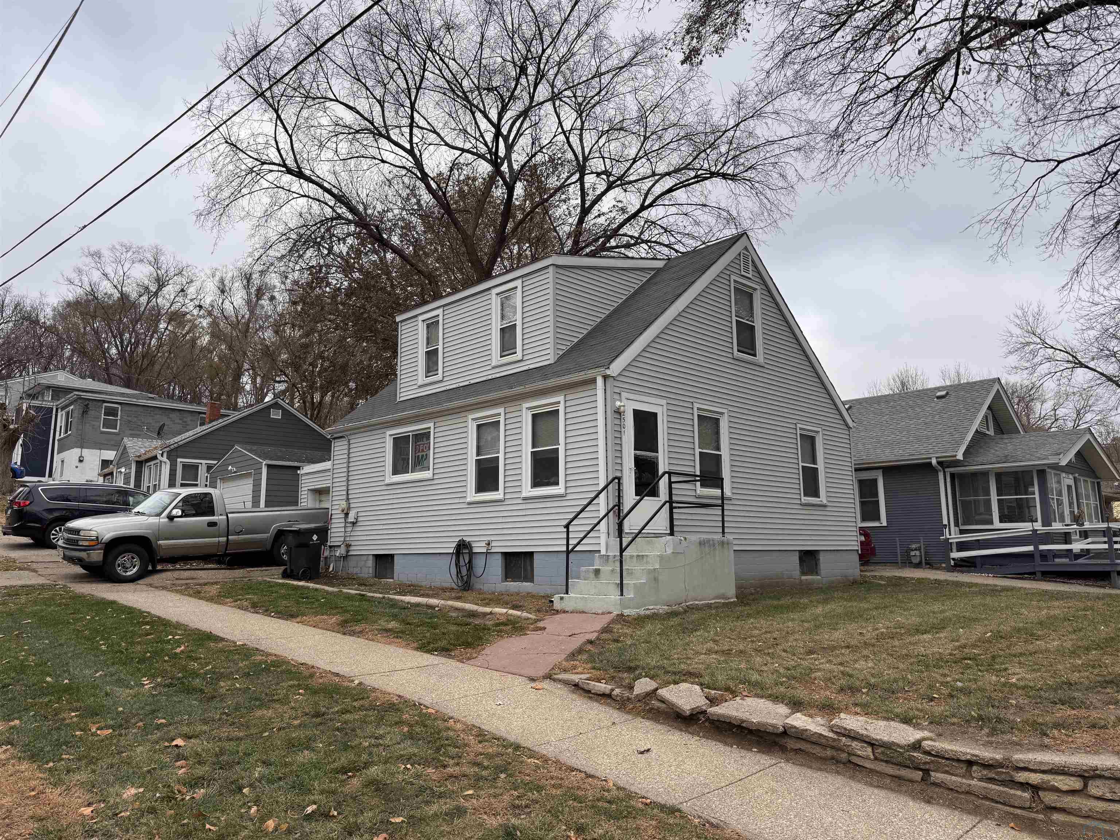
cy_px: 420
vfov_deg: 56.8
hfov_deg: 71.6
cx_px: 560
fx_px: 777
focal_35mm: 24
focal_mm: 6.76
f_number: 1.78
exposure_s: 1/1818
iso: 80
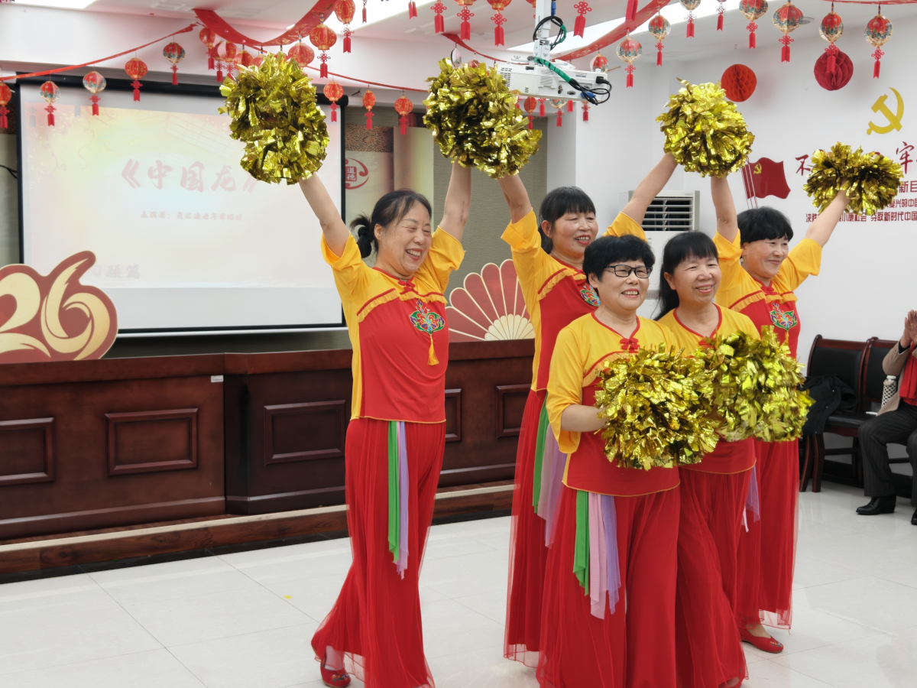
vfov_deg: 30.9
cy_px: 344
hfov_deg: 40.4
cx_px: 458
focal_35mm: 47
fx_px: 1245
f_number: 1.8
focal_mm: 8.67
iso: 400
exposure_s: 1/100
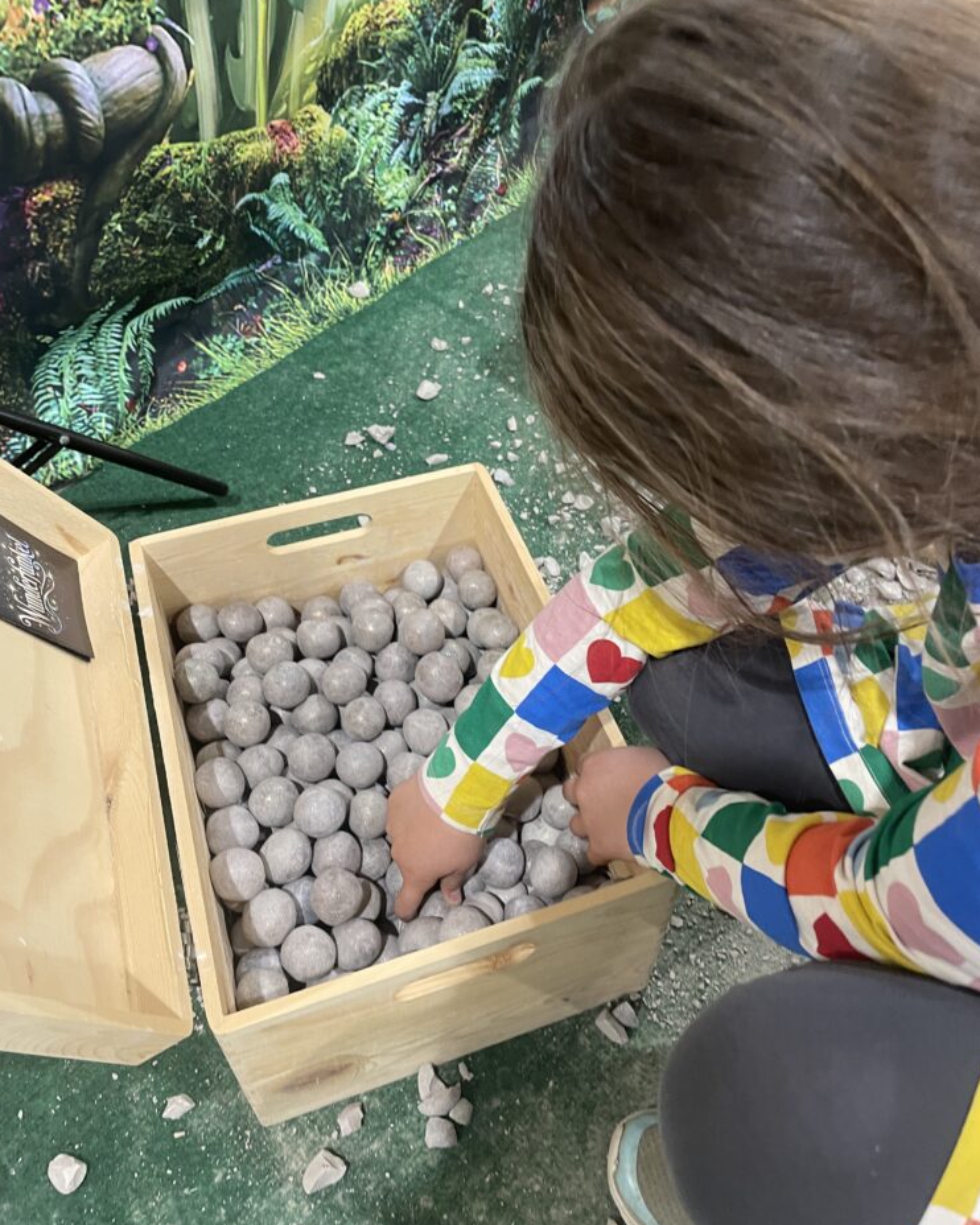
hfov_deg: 51.5
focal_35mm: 28
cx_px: 499
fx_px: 1015
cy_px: 606
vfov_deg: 62.2
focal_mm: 4.2
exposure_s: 1/49
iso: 160
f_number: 1.6
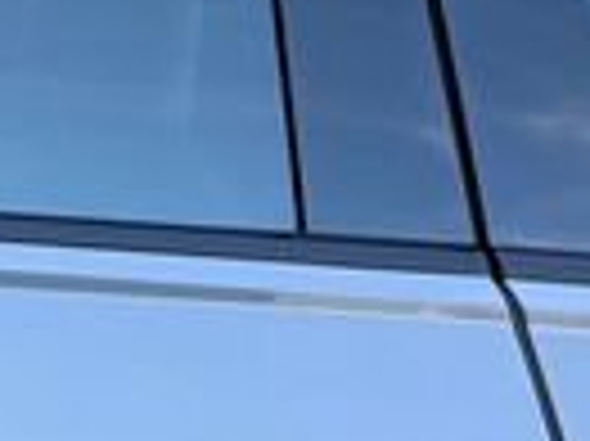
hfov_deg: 15.8
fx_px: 1992
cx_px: -230
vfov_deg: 12.4
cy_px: 472
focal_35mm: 117
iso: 64
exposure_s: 1/210
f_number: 1.78
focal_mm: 6.76
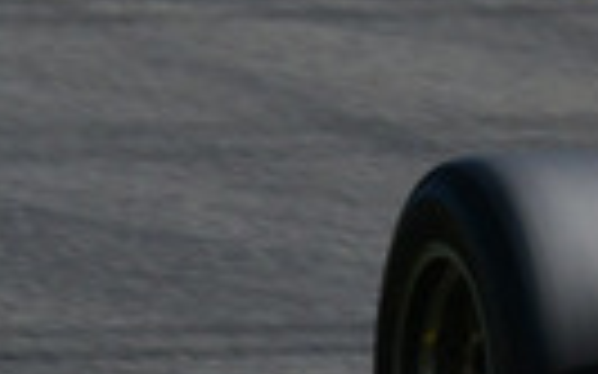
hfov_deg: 0.6
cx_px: 1781
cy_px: 198
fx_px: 55632
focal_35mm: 3415
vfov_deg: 0.4
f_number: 11
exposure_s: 1/500
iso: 400
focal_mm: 370
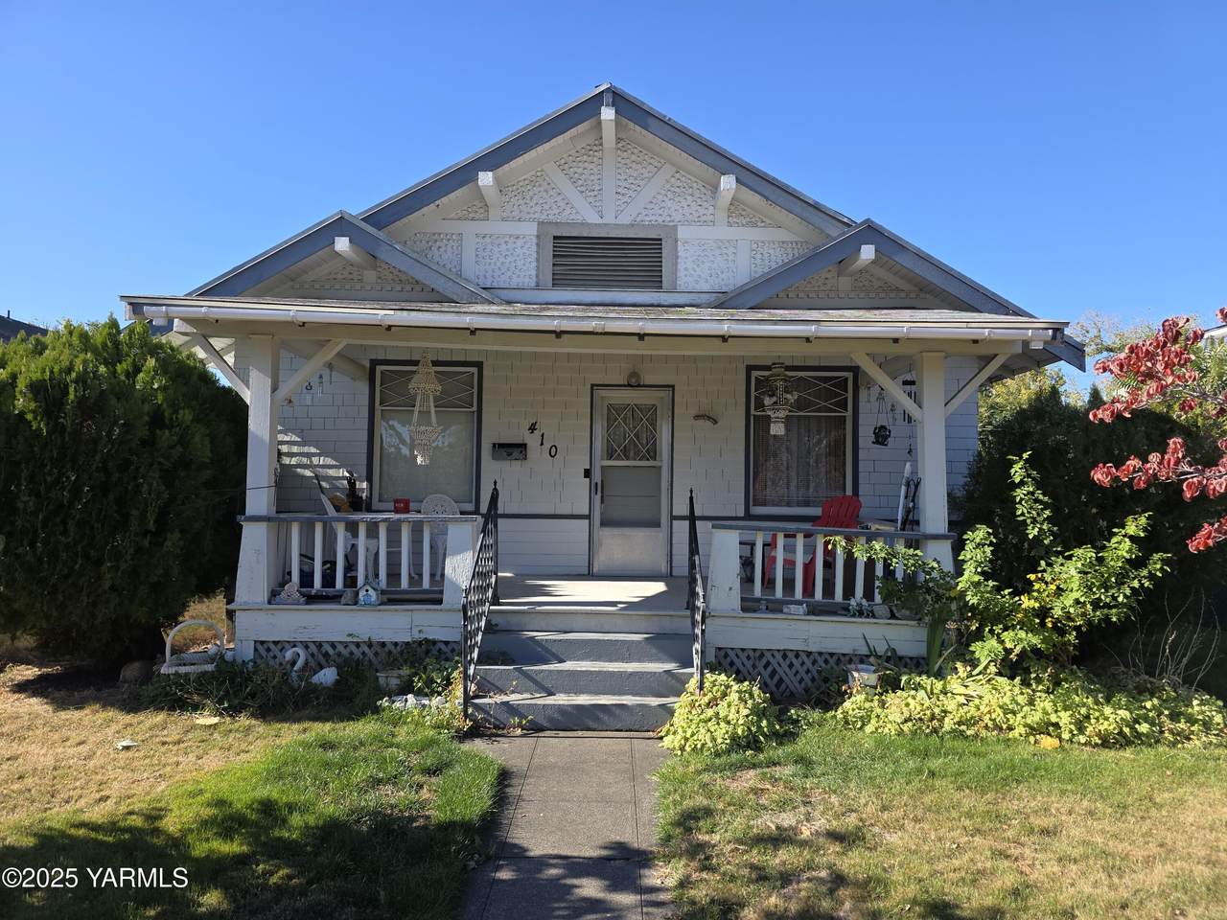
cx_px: 614
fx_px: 815
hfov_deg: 73.9
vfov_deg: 58.9
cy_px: 460
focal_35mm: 23
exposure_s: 1/409
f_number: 1.7
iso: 12
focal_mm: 6.3
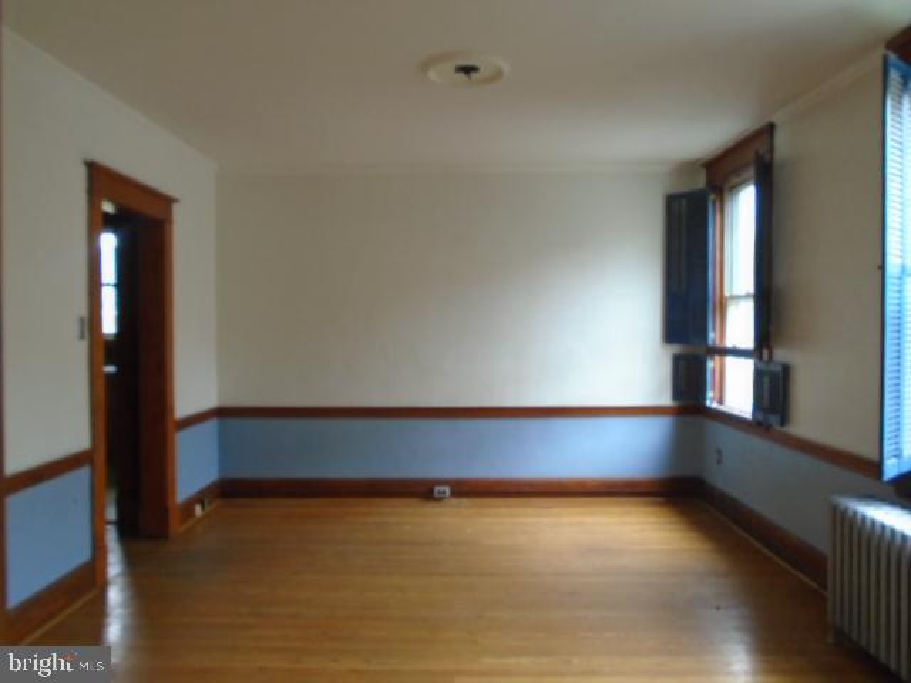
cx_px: 456
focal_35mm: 26
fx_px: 684
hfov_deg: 67.3
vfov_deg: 53.1
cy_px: 342
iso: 200
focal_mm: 4.6
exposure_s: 1/30
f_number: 3.2
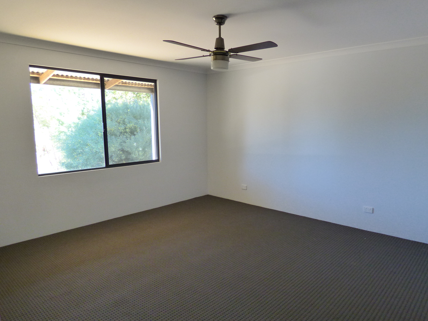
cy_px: 163
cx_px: 241
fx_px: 284
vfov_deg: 58.9
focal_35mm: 23
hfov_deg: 73.6
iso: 400
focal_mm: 3.58
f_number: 2.8
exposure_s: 1/80
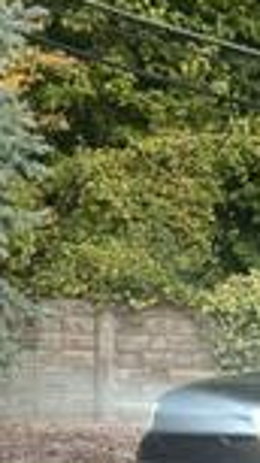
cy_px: 393
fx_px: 1582
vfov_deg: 16.5
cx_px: 426
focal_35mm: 129
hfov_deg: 9.1
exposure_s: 1/40
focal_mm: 6.76
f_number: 1.78
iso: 320
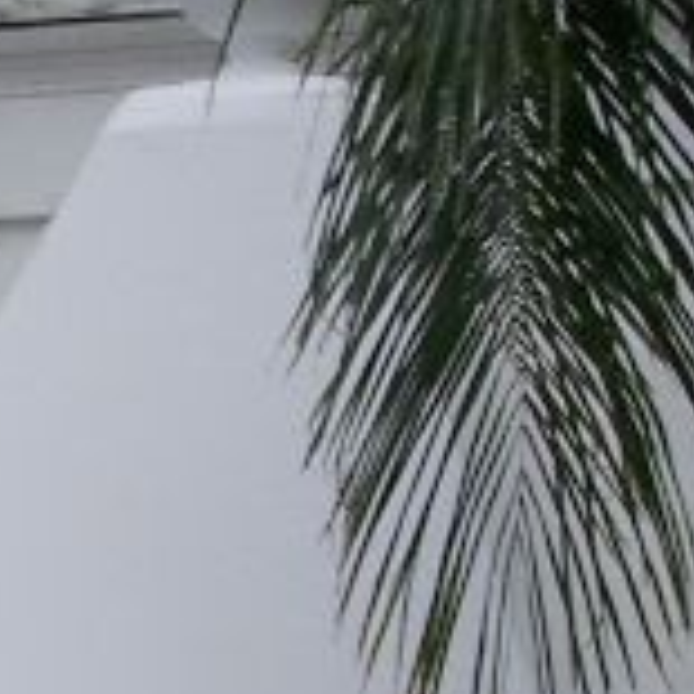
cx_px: -425
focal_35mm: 208
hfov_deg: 8.2
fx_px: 4718
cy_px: 1030
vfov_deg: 8.2
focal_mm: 7.8
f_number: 2.8
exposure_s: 1/100
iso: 64
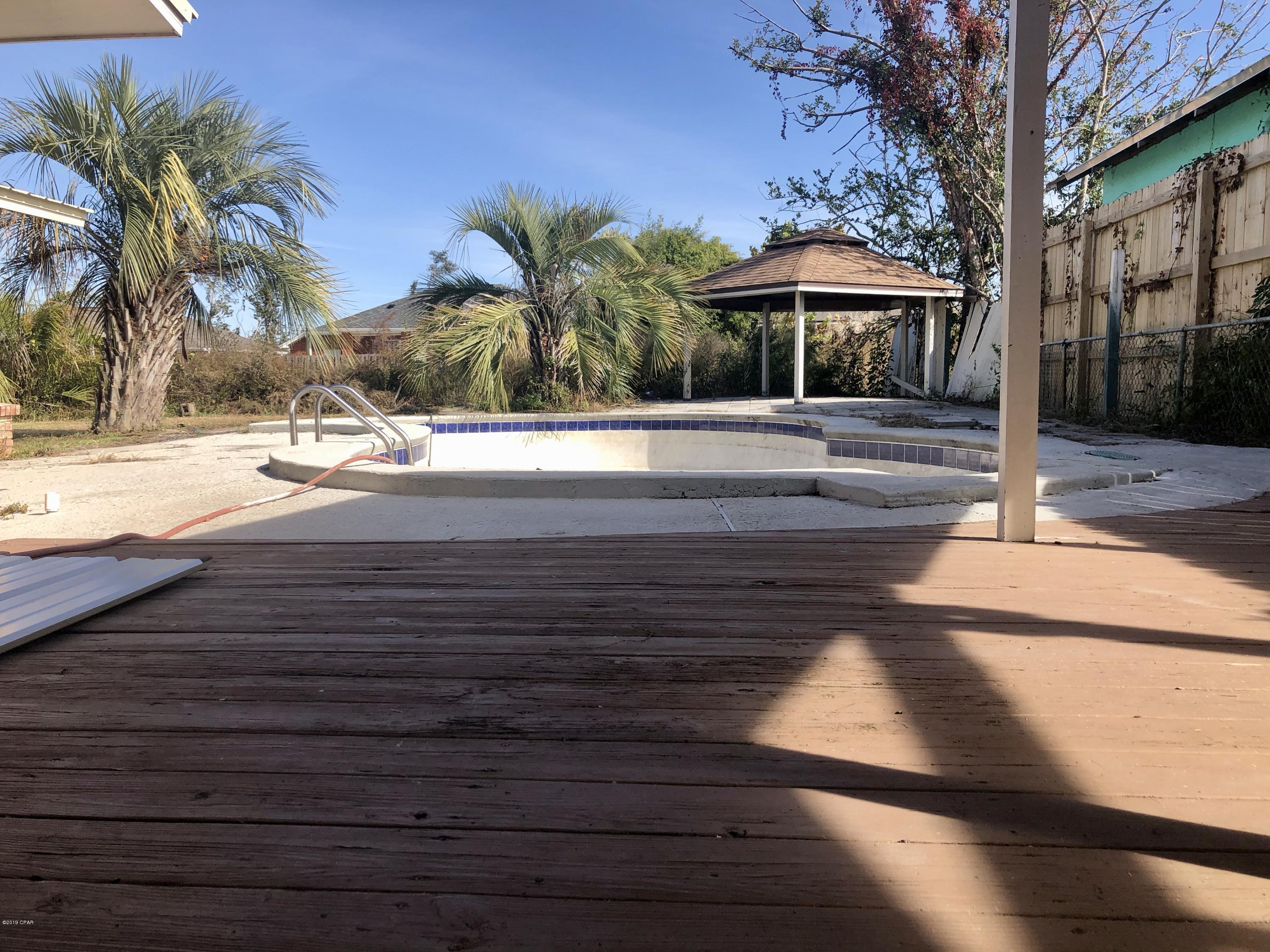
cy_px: 476
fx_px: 1027
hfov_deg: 63.4
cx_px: 635
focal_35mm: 28
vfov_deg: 49.7
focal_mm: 4
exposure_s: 1/1200
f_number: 1.8
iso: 25
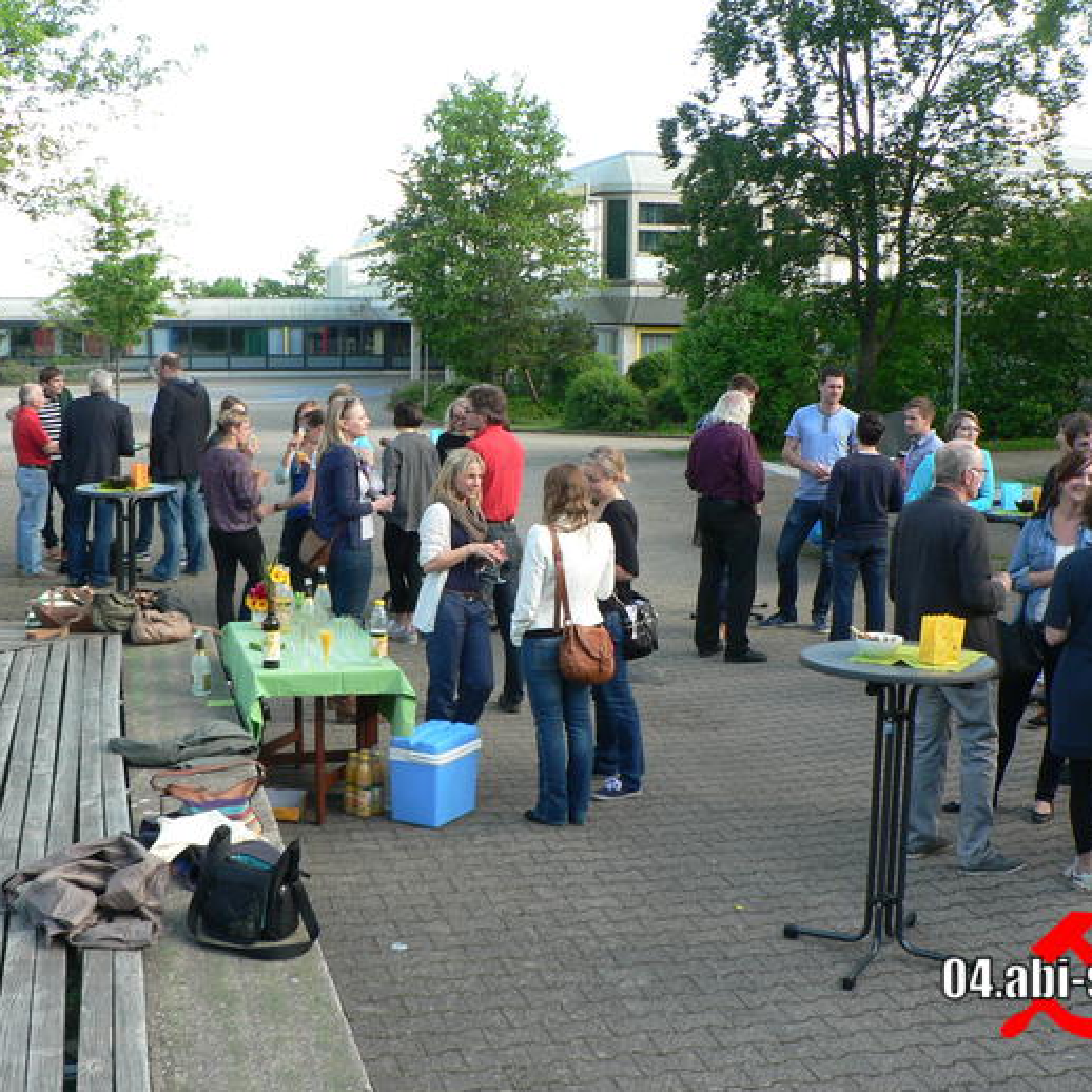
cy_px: 551
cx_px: 493
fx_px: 1535
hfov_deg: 39.1
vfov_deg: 39.2
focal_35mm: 43
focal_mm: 6
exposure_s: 1/100
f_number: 3.6
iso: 80
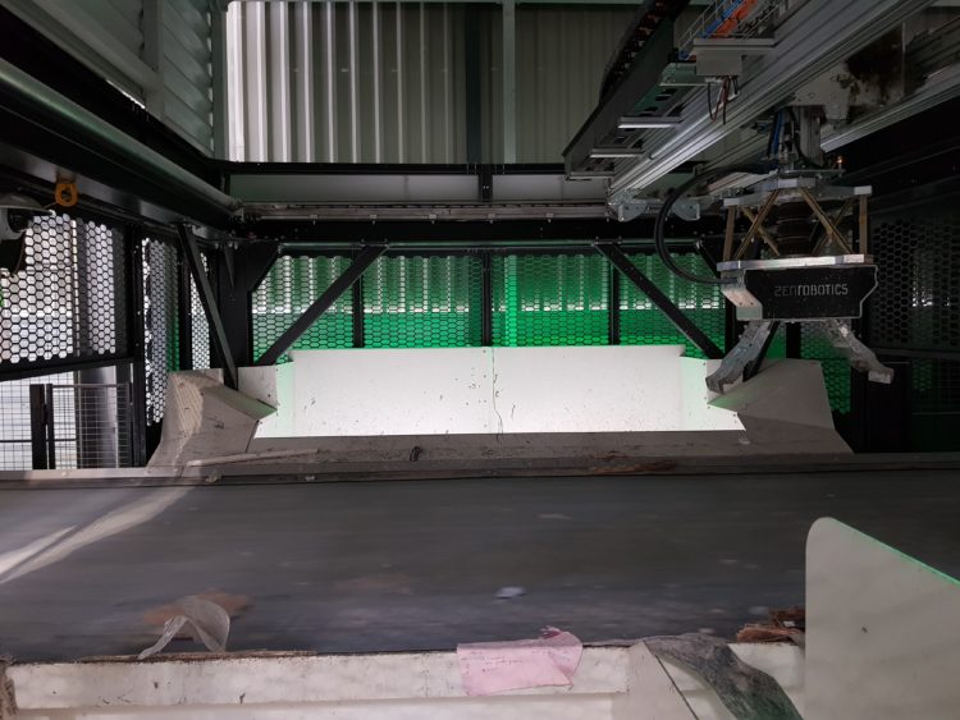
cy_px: 360
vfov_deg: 53.1
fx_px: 721
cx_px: 480
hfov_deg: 67.3
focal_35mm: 26
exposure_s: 1/12
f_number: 1.7
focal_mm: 4.2
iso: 200
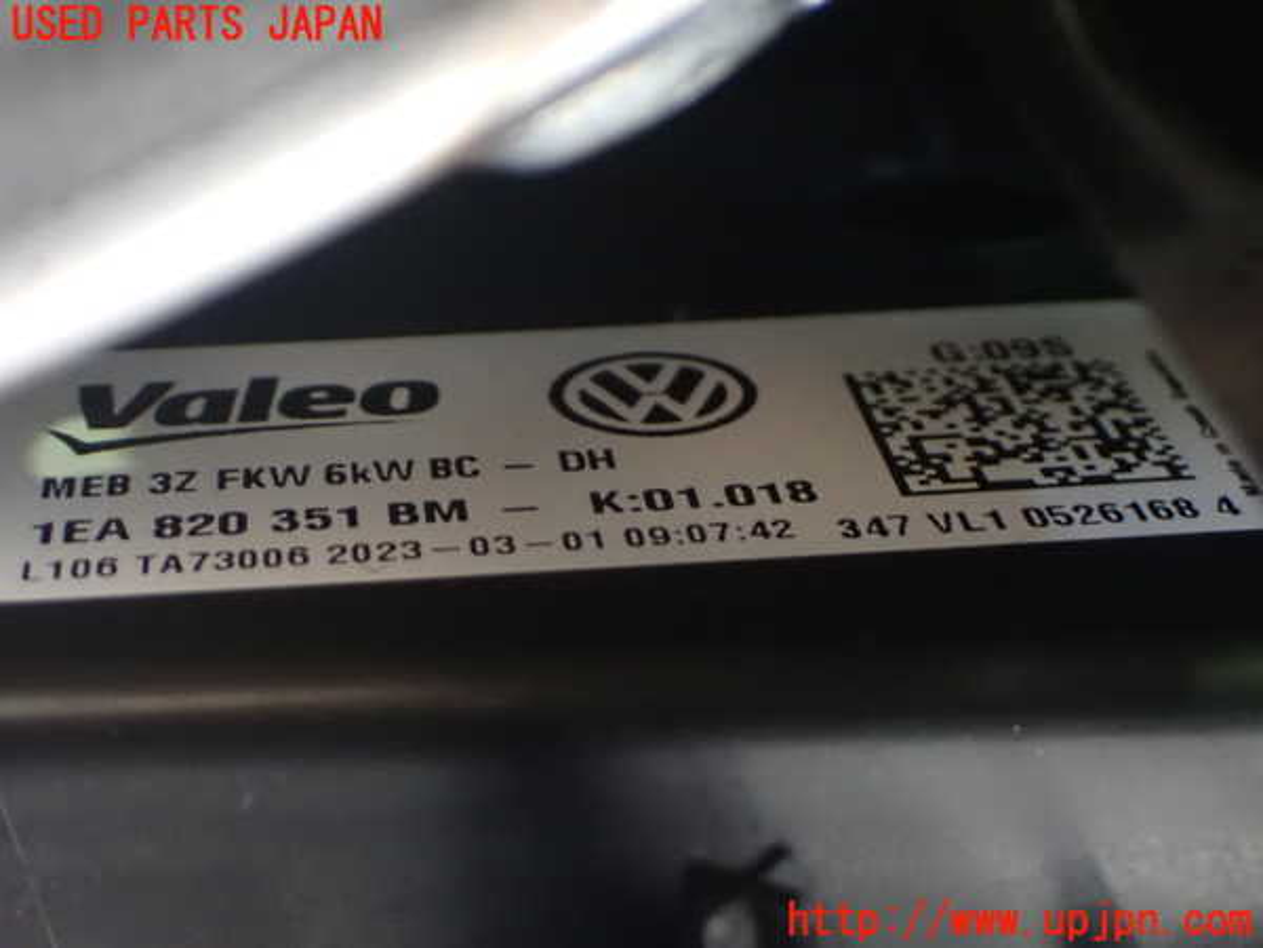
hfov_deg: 29.0
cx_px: 632
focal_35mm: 67
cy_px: 474
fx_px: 2445
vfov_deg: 21.9
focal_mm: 11.88
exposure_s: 1/25
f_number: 3.8
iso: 1600
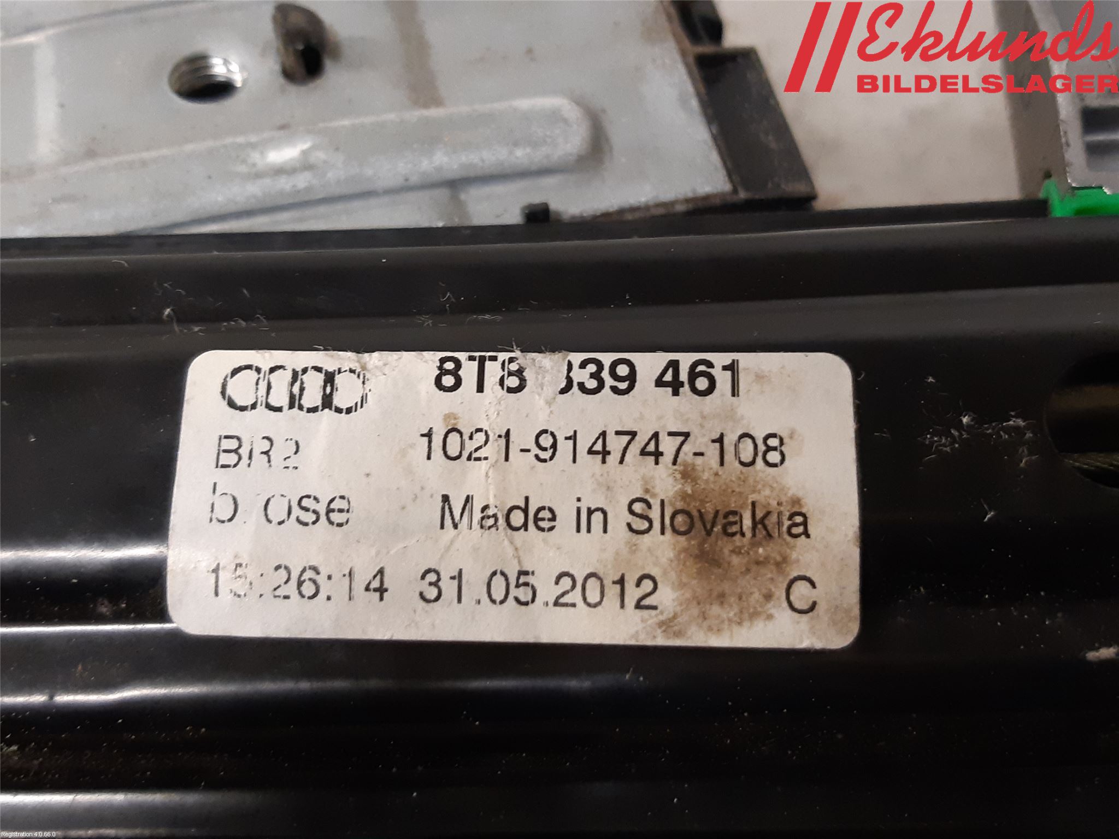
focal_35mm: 26
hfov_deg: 67.3
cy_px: 420
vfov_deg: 53.1
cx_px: 560
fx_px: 840
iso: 250
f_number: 1.7
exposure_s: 1/50
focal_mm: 3.93
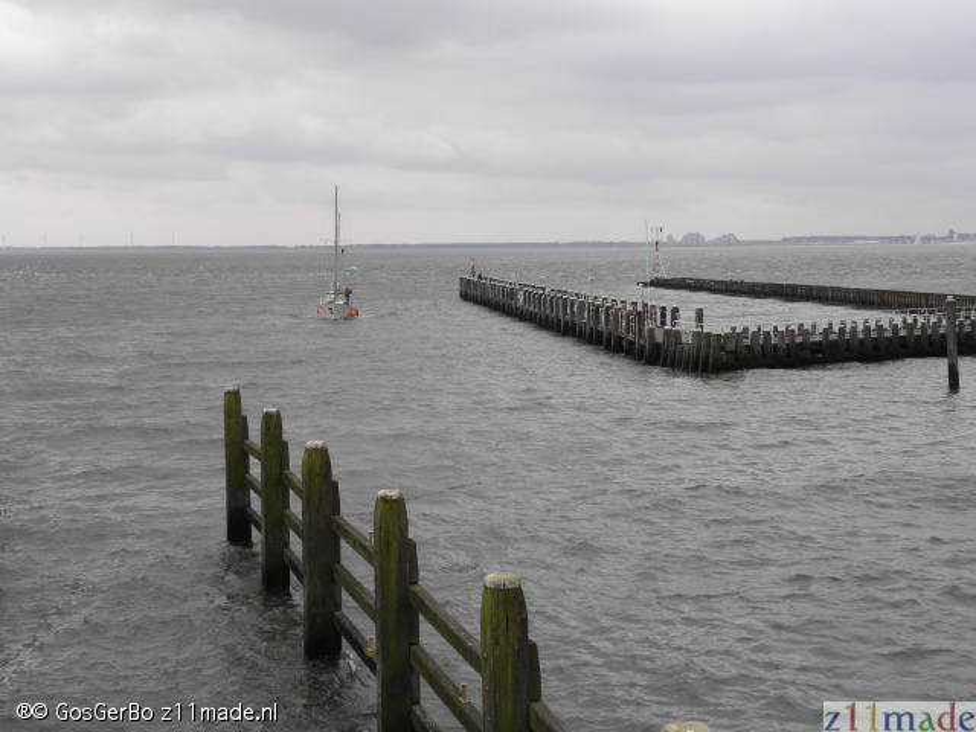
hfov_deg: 33.2
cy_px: 366
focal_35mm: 58
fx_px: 1635
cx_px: 488
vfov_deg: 25.2
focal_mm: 10.3
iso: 64
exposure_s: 1/251
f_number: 4.5
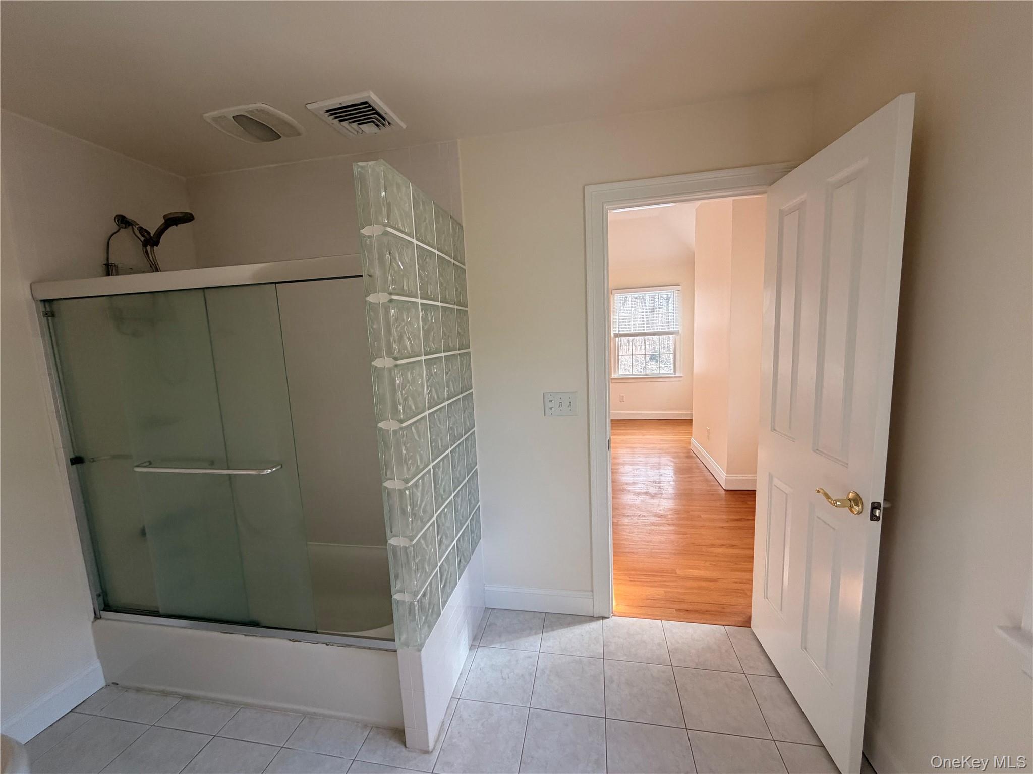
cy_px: 387
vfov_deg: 85.7
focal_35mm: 14
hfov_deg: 102.1
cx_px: 516
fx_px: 418
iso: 250
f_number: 2.2
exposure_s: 1/120
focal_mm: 2.22
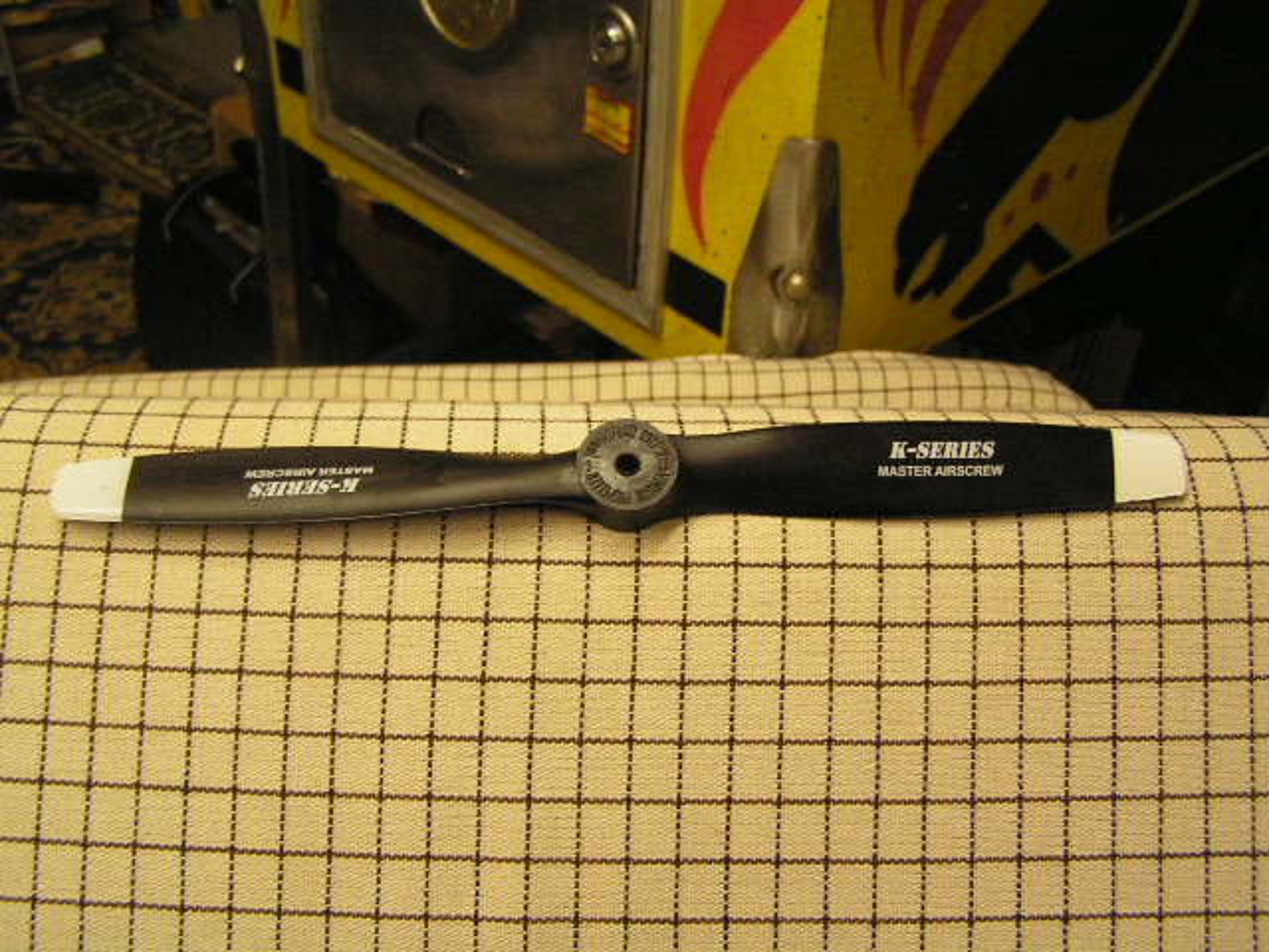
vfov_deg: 37.7
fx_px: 1393
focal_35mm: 38
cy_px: 476
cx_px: 634
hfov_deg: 49.0
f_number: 2.8
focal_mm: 6.3
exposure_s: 1/30
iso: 200
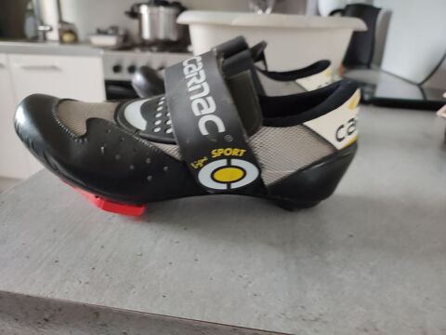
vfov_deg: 54.9
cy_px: 168
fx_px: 322
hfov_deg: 69.4
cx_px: 223
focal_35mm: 25
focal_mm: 6.04
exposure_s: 1/20
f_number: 1.9
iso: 475
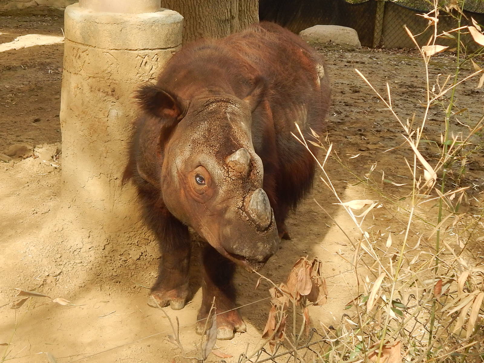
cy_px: 182
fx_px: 489
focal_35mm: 35
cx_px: 242
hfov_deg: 52.6
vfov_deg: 40.7
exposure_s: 1/250
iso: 125
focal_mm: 6.1
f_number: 3.3
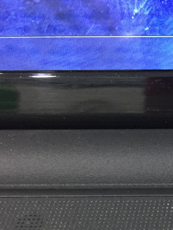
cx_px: 288
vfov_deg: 23.1
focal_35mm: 84
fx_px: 559
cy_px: 159
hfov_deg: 15.6
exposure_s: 1/33
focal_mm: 4.15
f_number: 2.2
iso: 250
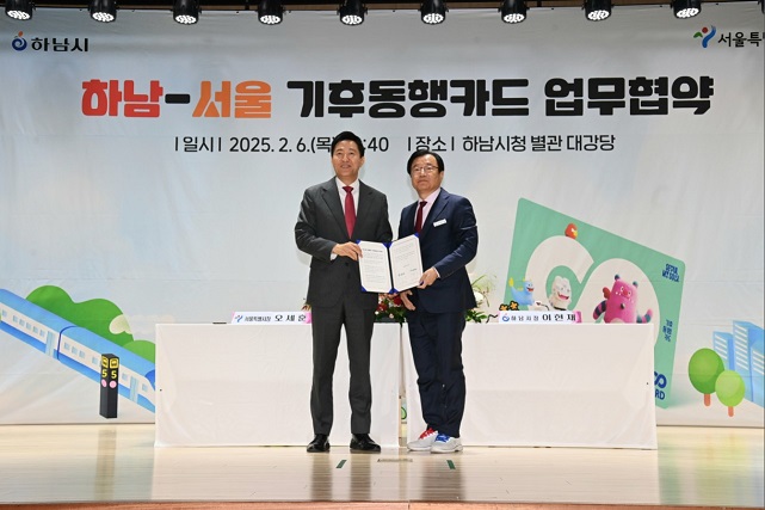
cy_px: 255
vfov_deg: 28.1
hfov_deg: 41.1
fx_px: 1020
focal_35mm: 48
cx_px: 382
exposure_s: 1/100
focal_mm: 48
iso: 800
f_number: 6.3
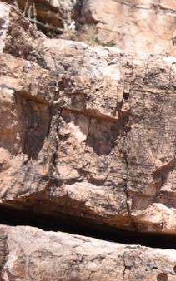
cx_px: 255
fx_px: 584
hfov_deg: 15.9
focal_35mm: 76
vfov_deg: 27.1
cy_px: 167
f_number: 7.1
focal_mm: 24
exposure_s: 1/200
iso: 200
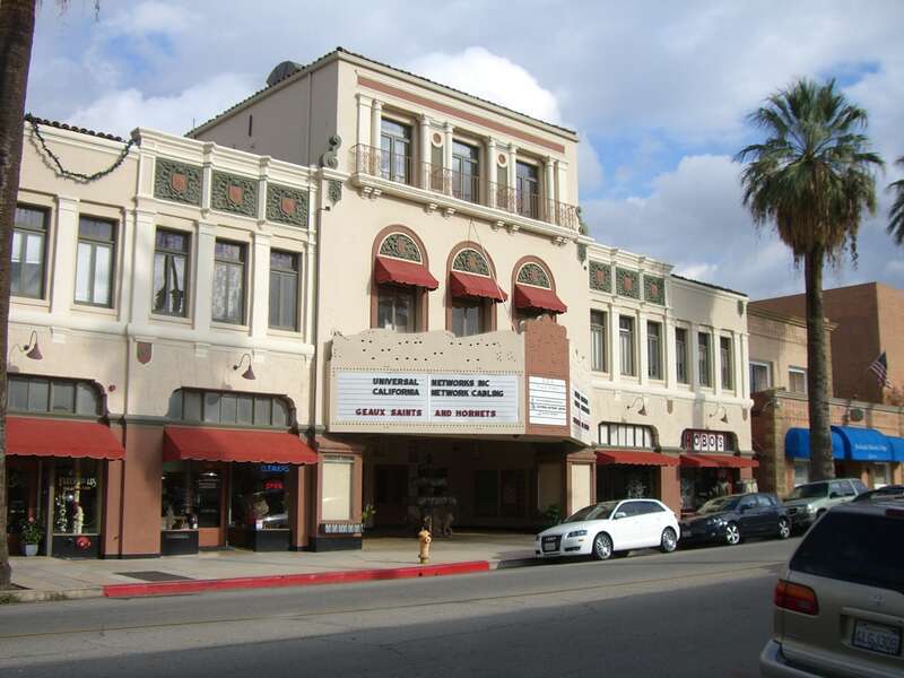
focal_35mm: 38
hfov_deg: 49.0
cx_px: 452
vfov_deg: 37.7
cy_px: 339
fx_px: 992
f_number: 4.3
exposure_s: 1/640
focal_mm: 6.2
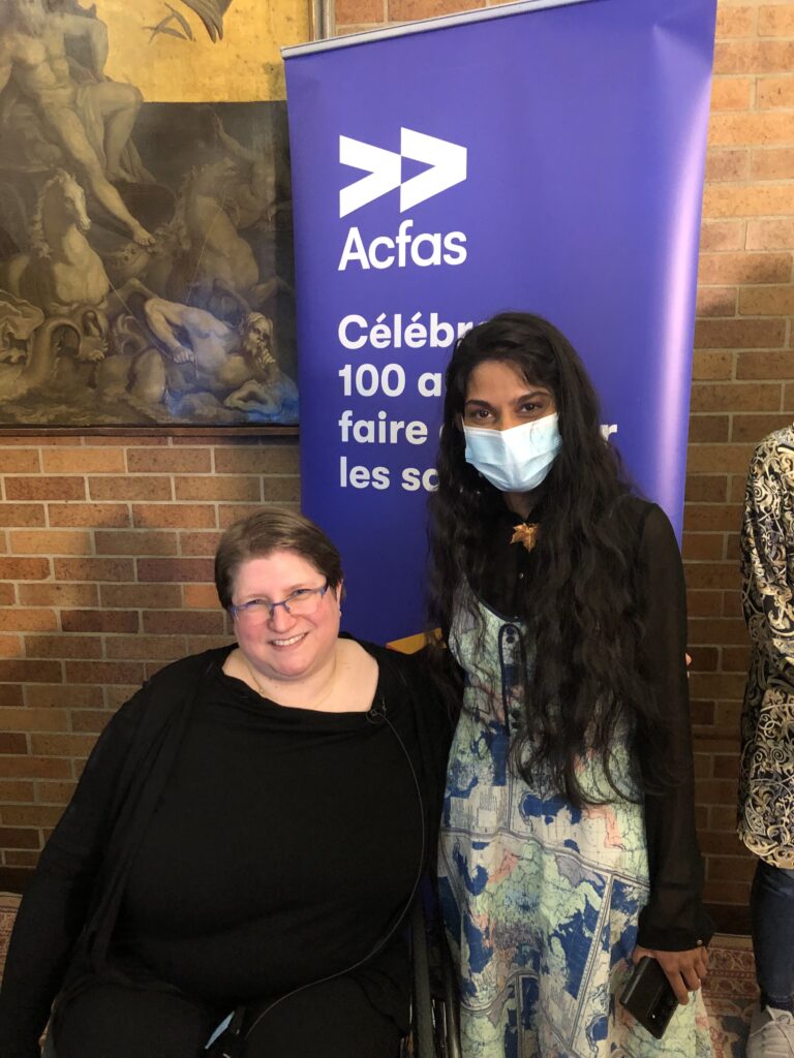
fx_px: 856
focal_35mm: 28
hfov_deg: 49.7
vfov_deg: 63.4
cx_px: 397
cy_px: 529
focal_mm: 3.99
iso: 100
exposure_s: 1/9
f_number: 1.8
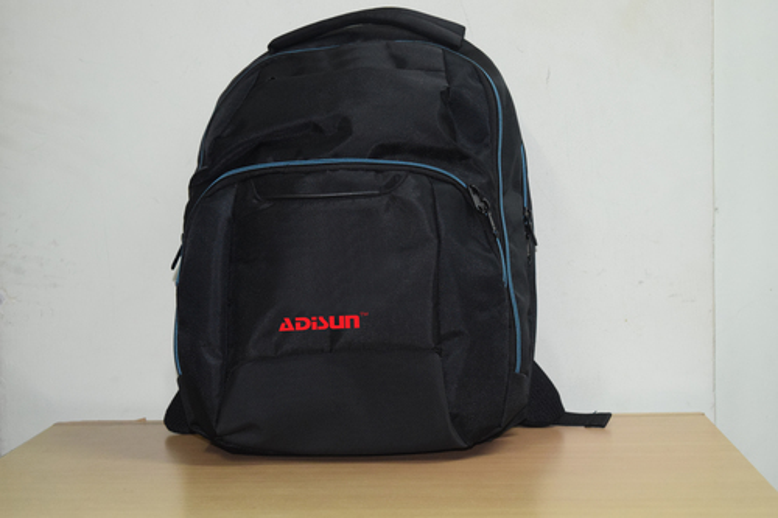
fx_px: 1296
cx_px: 389
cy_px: 259
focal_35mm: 60
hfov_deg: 33.4
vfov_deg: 22.6
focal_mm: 40
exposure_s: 1/60
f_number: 5
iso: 2500
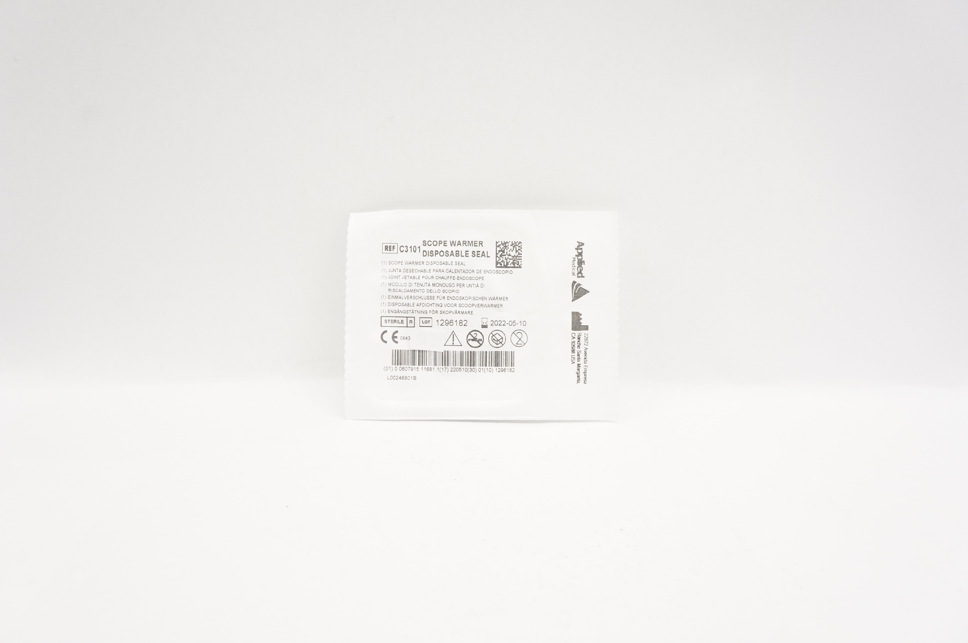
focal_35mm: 27
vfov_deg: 47.8
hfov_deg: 67.4
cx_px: 484
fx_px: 725
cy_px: 322
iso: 800
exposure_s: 1/100
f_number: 6.3
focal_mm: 18
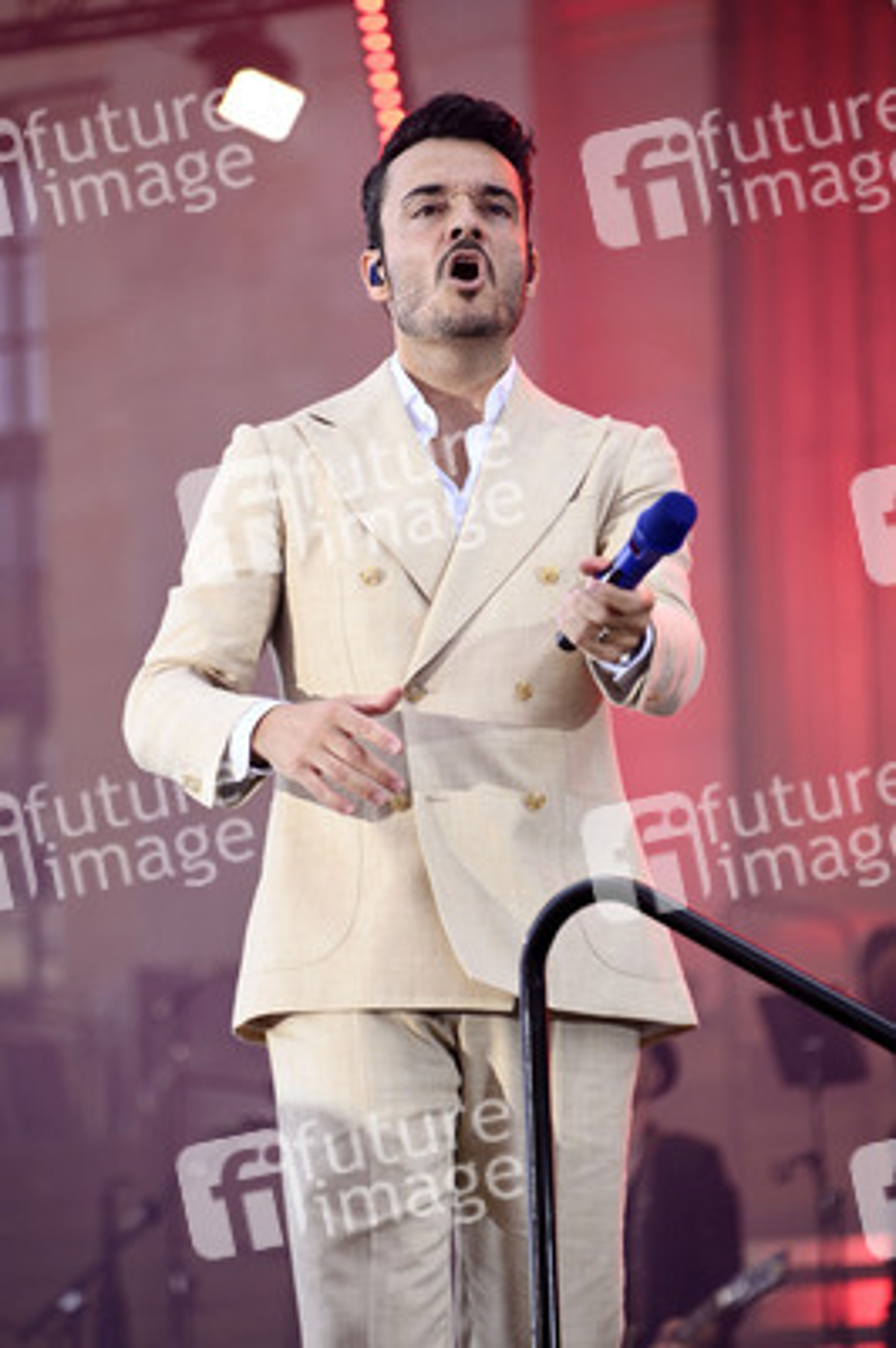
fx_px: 8601
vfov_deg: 9.0
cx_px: 448
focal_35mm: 230
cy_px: 674
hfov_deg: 6.0
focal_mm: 230
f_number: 5.6
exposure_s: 1/400
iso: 1600
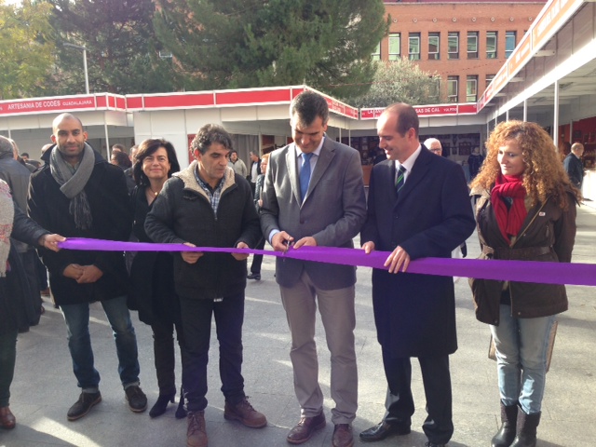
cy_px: 224
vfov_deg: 42.9
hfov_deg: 55.4
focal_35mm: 33
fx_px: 568
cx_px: 298
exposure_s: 1/319
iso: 50
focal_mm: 4.13
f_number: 2.4
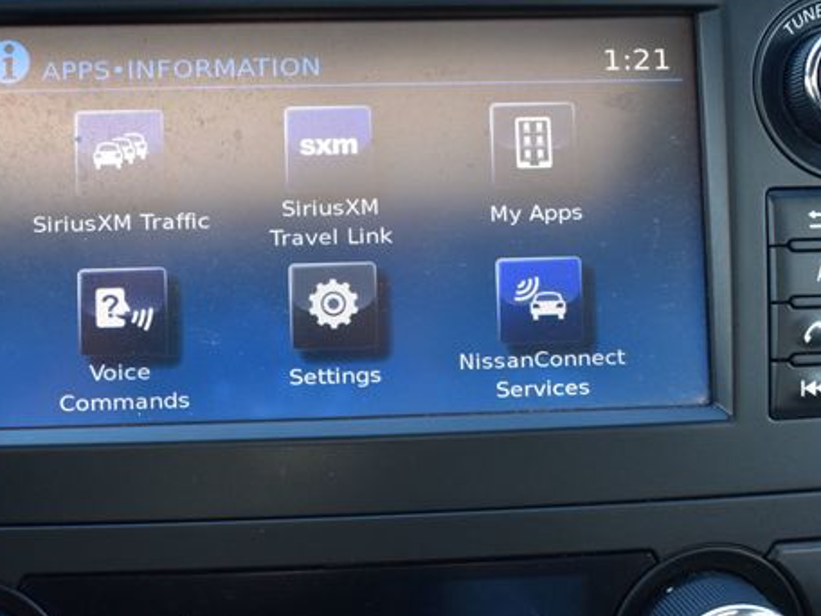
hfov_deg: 32.7
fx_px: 1392
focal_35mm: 59
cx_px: 293
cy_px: 249
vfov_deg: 24.9
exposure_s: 1/30
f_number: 7.1
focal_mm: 29
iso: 400
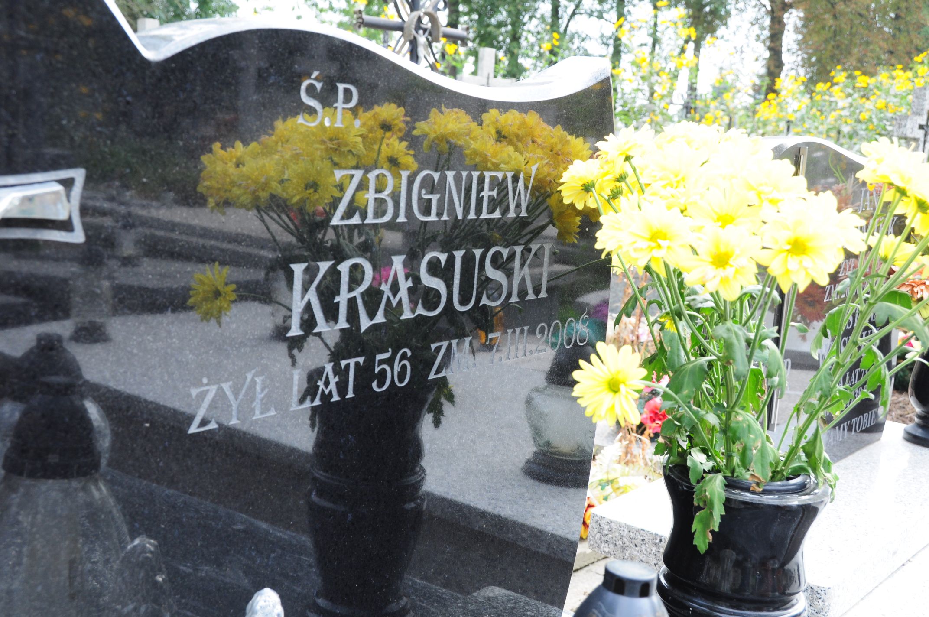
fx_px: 1083
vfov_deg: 31.8
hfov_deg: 46.4
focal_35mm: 42
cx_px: 464
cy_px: 308
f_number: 7.1
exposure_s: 1/125
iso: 400
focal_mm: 28
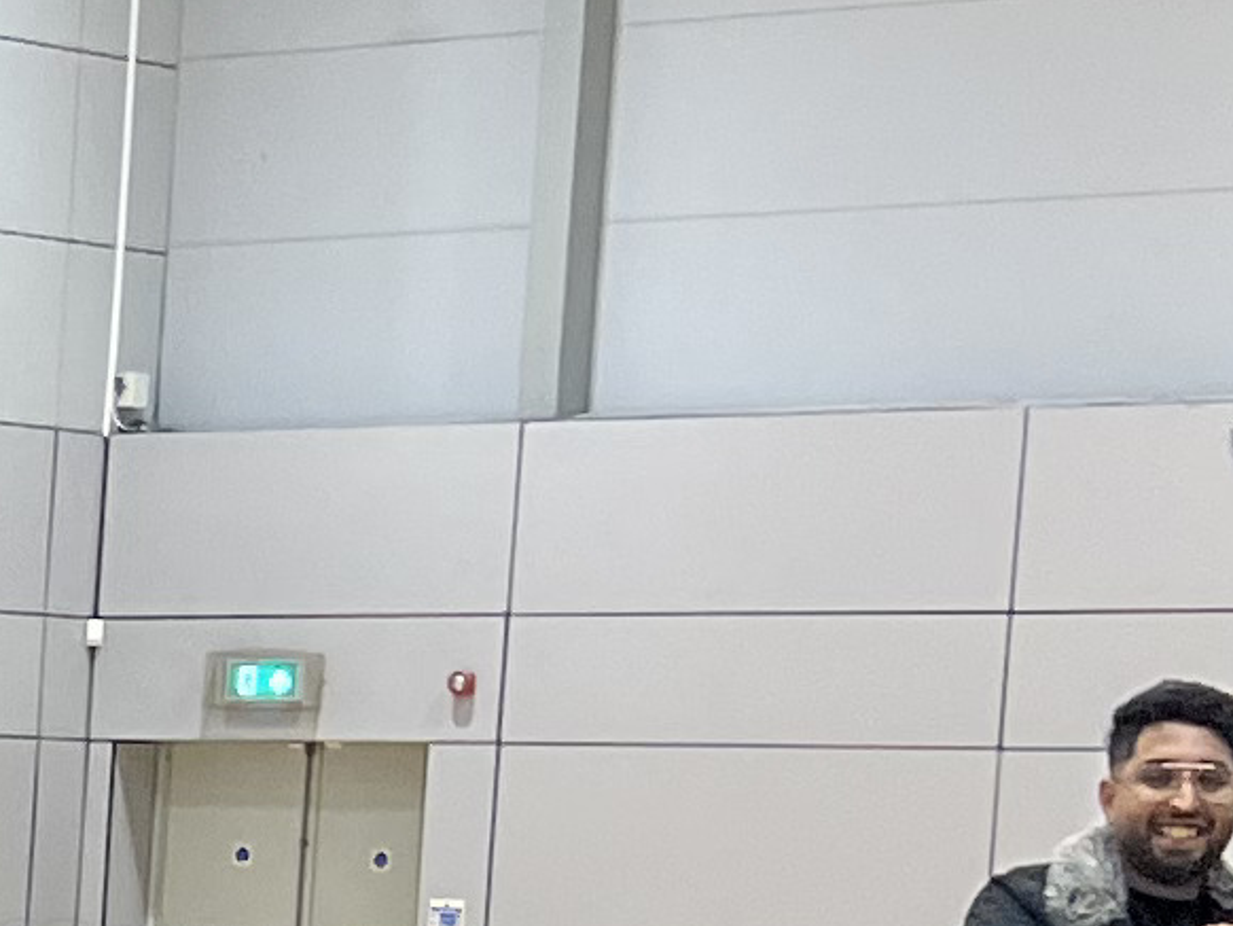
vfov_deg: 8.0
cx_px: -1422
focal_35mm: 180
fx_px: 6414
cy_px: 1653
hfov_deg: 10.0
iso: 100
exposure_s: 1/100
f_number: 1.5
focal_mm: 5.7
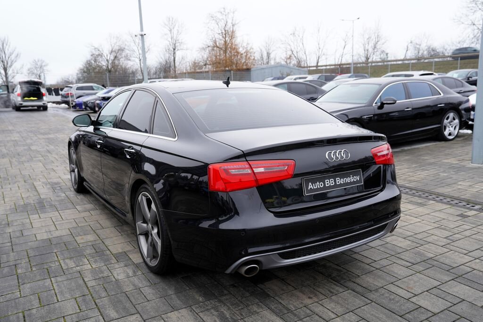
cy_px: 161
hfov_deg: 61.9
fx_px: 403
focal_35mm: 30
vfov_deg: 43.6
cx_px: 242
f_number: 4
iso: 100
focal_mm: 30
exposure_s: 1/60
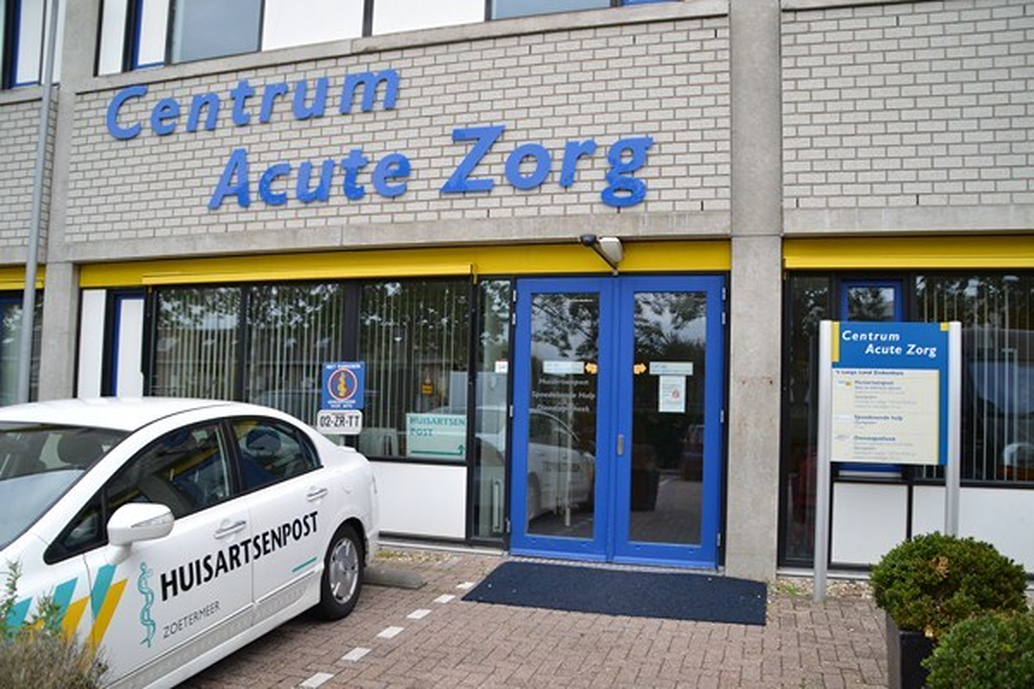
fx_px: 775
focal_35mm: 27
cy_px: 344
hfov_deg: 67.4
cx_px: 517
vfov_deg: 47.9
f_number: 5.6
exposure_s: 1/125
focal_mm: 18
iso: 100
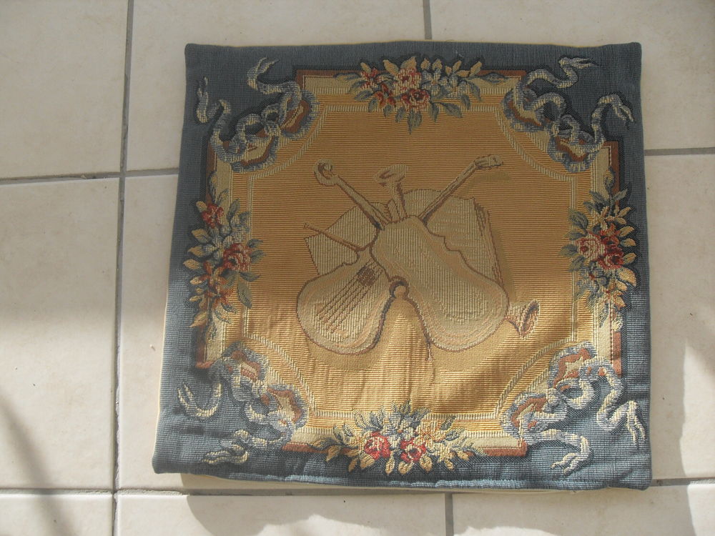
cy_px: 268
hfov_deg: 50.1
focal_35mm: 37
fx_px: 764
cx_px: 358
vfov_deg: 38.7
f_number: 8.9
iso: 80
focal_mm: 6.3
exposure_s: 1/90
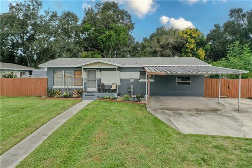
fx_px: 196
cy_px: 84
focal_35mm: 28
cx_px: 126
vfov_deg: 46.4
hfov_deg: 65.5
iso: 100
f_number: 3.2
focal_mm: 10.26
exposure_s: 1/50
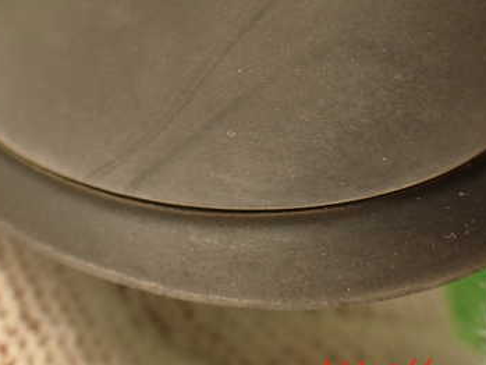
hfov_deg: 34.9
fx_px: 772
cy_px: 78
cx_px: 221
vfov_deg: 26.1
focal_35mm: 55
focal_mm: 5.79
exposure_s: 1/50
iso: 200
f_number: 2.4
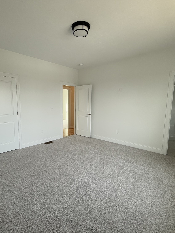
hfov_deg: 68.3
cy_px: 118
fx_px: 128
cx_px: 74
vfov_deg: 84.7
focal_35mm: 19
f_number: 2.2
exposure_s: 1/99
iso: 64
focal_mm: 2.22
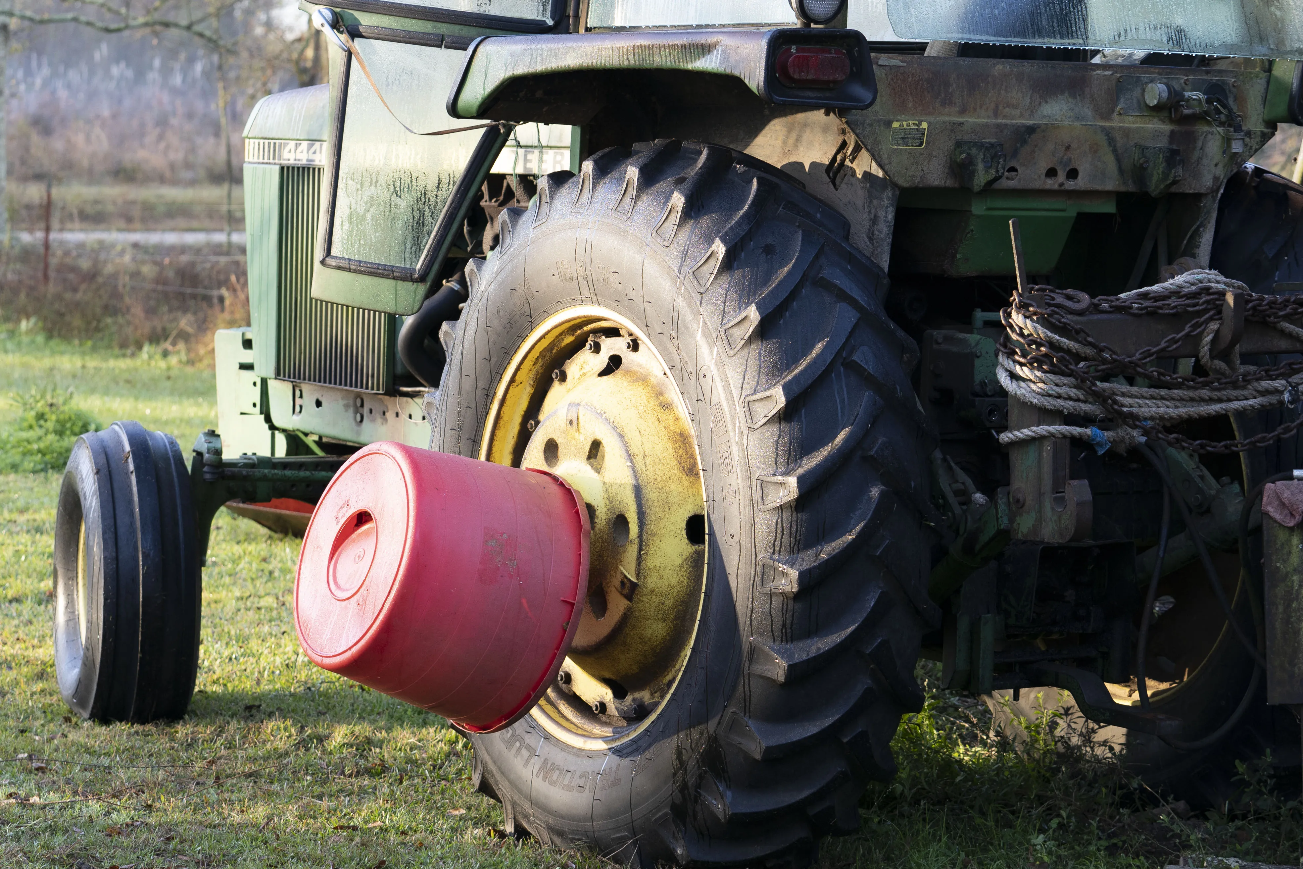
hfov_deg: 19.5
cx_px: 652
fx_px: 3800
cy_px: 434
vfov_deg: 13.0
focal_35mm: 105
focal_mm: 70
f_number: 4
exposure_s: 1/160
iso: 400
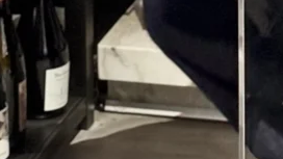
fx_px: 2251
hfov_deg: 7.2
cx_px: 223
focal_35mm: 300
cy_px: -433
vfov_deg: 3.8
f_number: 1.6
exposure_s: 1/40
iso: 320
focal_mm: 5.96
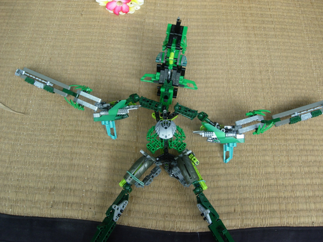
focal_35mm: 38
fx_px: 355
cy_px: 121
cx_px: 162
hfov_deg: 49.0
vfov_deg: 37.7
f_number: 2.8
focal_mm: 7.8
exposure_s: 1/43.9
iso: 79
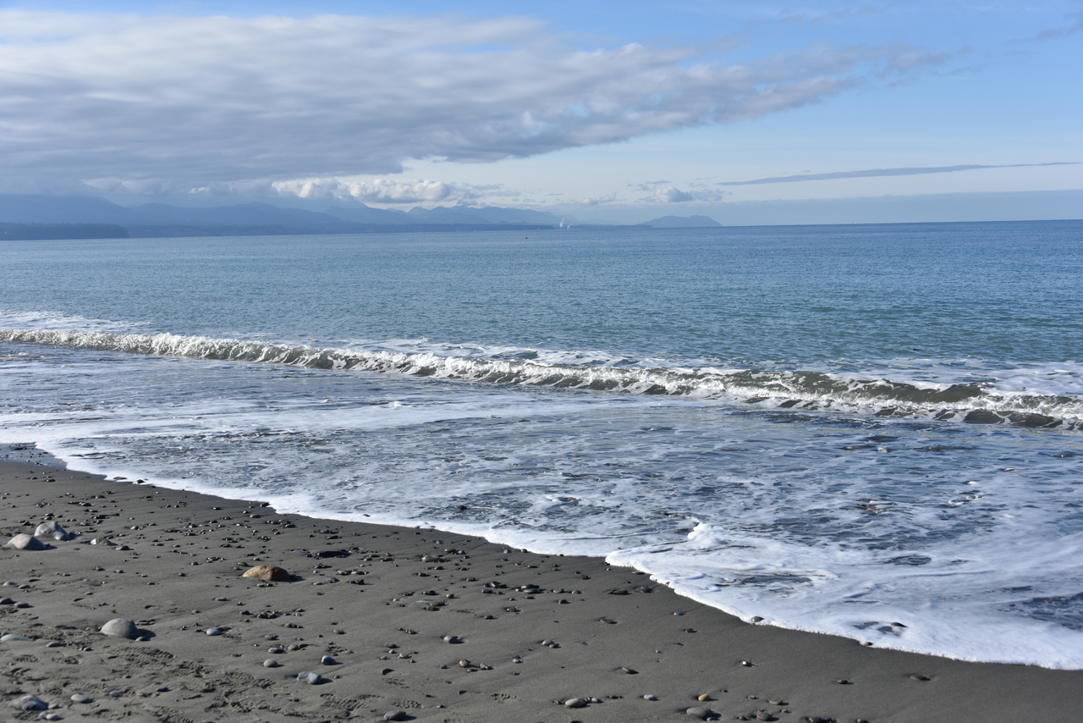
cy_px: 362
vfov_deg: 30.5
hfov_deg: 44.5
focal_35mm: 44
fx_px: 1324
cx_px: 542
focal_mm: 44
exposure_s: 1/320
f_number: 9
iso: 100
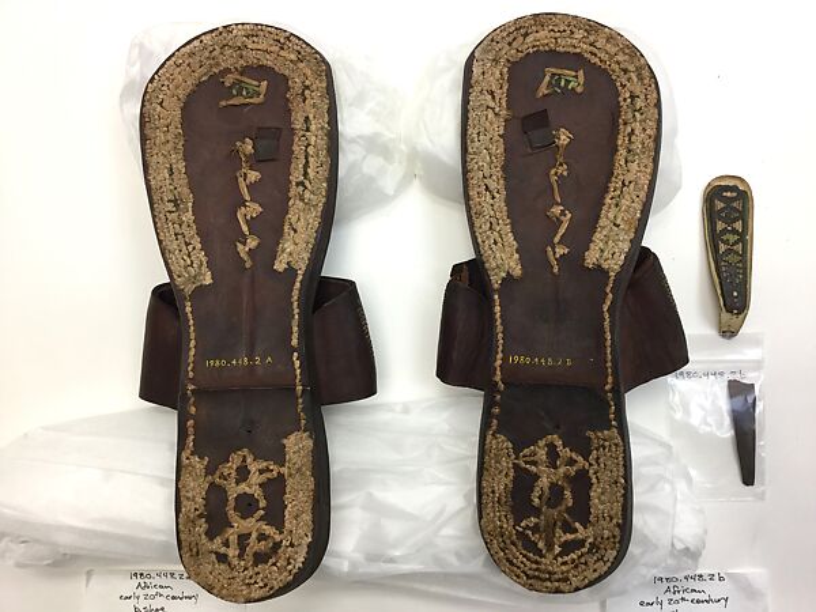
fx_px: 731
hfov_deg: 58.4
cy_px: 306
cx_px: 408
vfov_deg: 45.4
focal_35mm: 31
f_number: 2.4
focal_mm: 3.3
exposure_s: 1/30
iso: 25
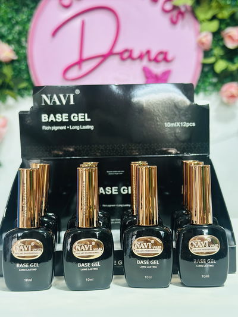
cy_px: 158
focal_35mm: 48
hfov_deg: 30.3
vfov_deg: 39.6
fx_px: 440
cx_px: 119
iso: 400
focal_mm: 6.86
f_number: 1.78
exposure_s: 1/40
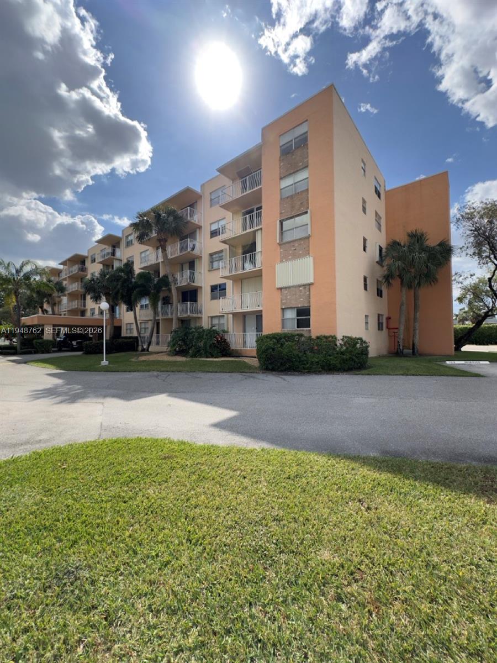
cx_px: 248
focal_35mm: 14
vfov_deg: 102.1
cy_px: 332
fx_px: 268
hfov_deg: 85.7
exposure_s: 1/1289
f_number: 2.2
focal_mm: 2.22
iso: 40
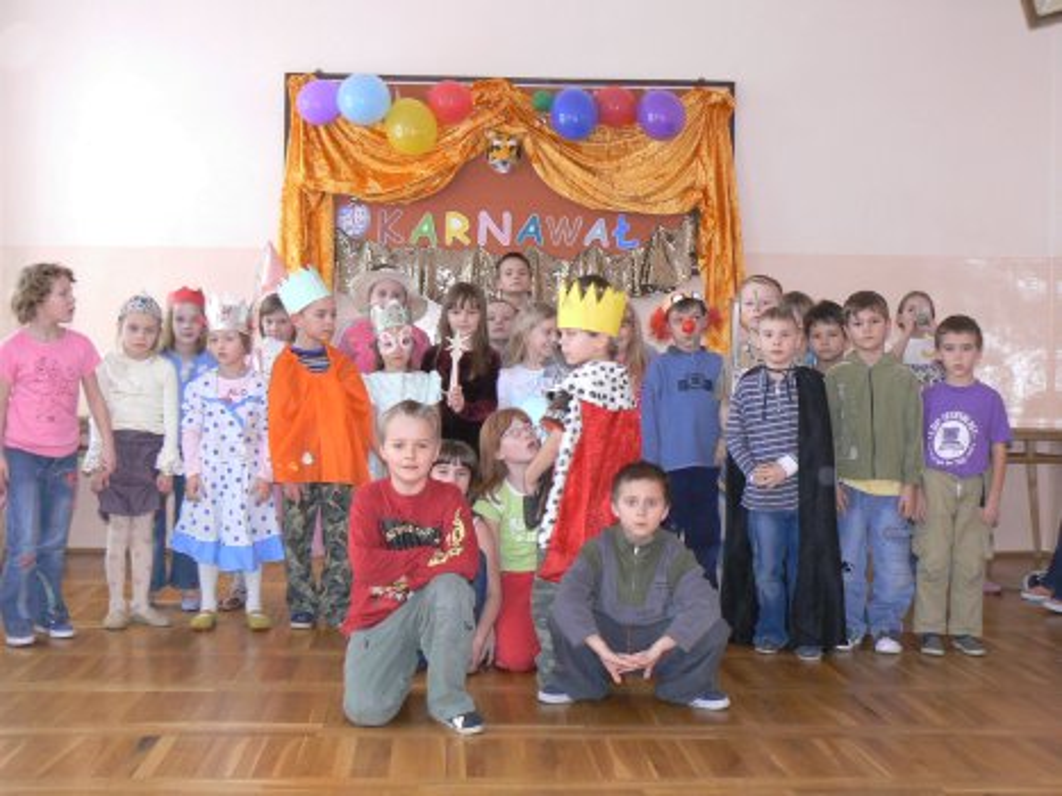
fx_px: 1411
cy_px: 398
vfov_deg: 31.5
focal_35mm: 46
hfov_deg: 41.2
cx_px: 531
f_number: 2.8
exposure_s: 1/30
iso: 250
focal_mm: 7.7
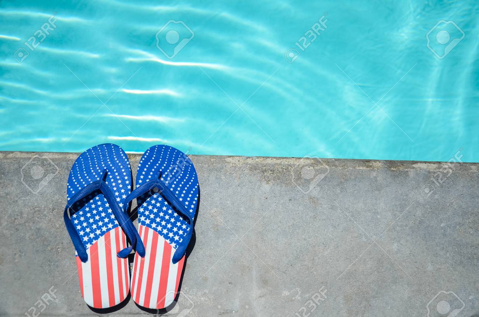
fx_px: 598
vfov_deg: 29.7
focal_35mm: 45
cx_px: 240
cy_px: 158
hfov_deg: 43.7
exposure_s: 1/4000
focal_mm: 30
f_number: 4.2
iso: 200
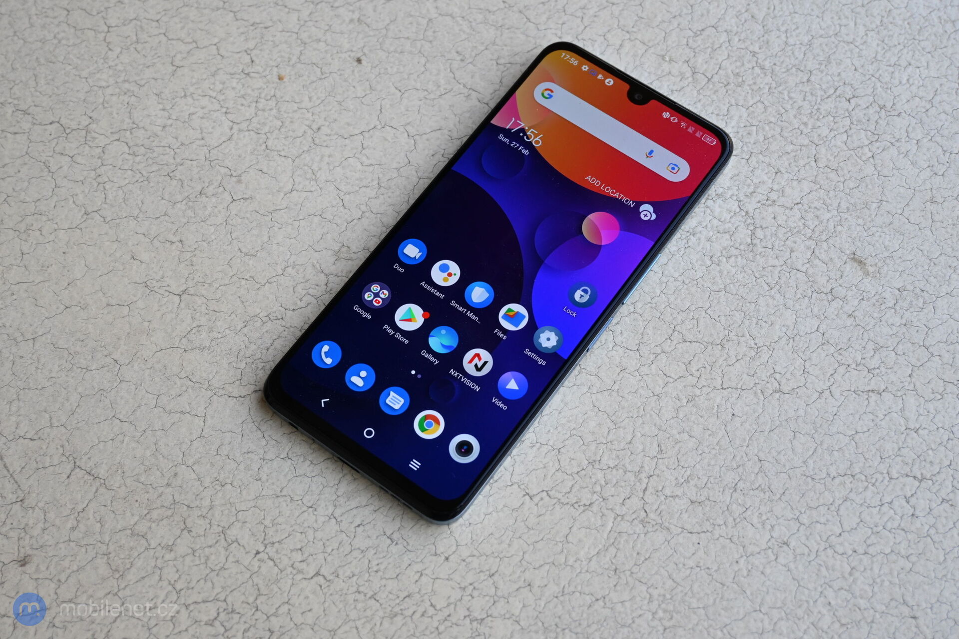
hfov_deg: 38.9
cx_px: 480
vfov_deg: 26.5
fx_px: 1358
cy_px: 320
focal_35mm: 51
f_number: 5
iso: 400
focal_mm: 34
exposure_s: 1/200
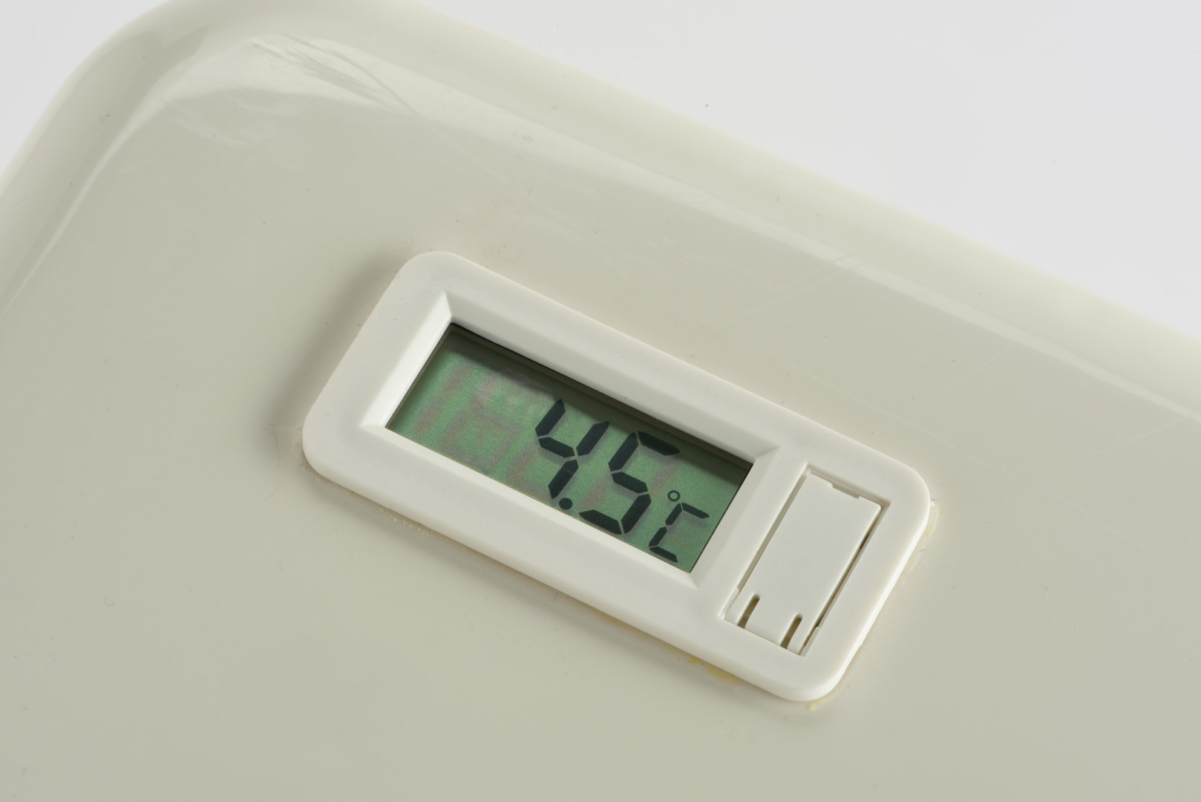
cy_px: 401
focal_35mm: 105
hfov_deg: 19.4
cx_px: 600
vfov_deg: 13.1
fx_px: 3504
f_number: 22
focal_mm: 105
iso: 125
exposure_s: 1/60
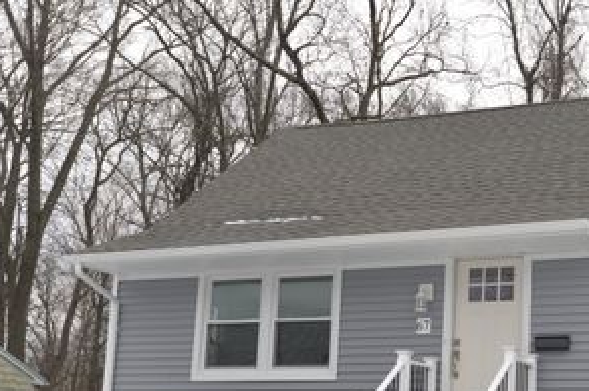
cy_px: 301
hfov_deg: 32.2
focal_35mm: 60
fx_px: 981
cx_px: 498
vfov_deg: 22.3
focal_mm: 35
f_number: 6.3
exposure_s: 1/160
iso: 200
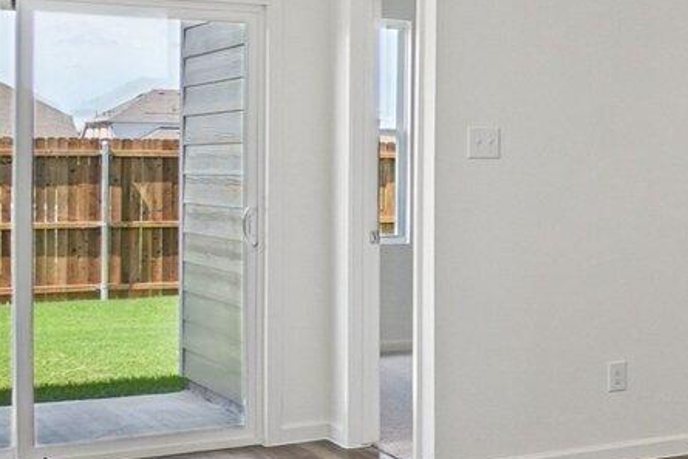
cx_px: 1105
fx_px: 1319
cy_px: 209
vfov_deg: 19.7
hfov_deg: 22.4
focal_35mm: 69
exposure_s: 1/50
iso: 400
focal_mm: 10
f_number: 8
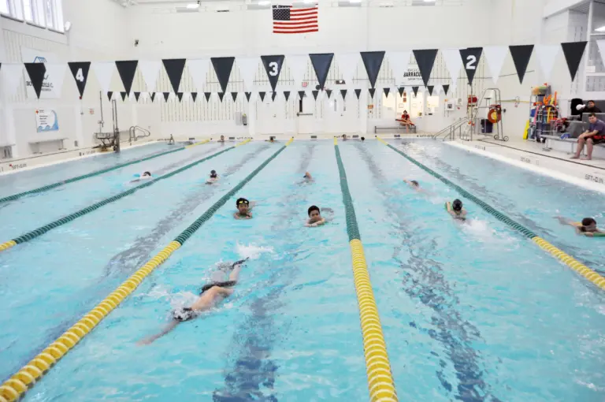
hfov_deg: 62.0
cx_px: 302
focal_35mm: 30
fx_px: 504
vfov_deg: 43.5
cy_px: 201
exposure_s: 1/200
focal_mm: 20
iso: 1600
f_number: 3.5
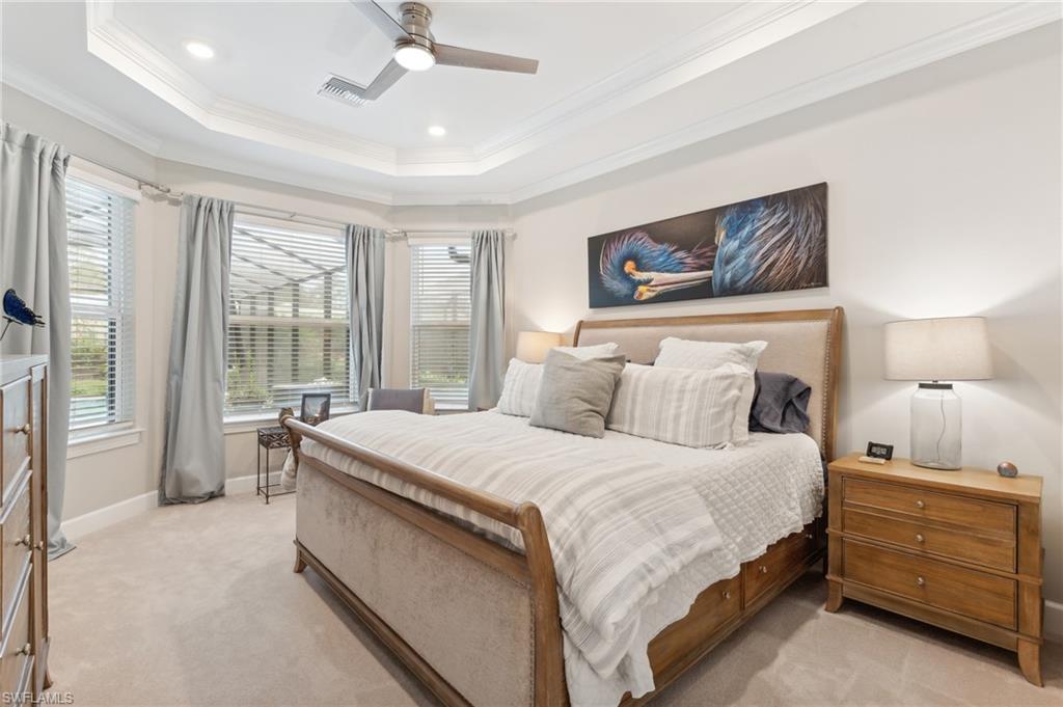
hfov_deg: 96.8
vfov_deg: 73.7
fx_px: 472
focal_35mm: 16
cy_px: 354
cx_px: 532
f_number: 9
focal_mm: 16
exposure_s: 1/8
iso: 200
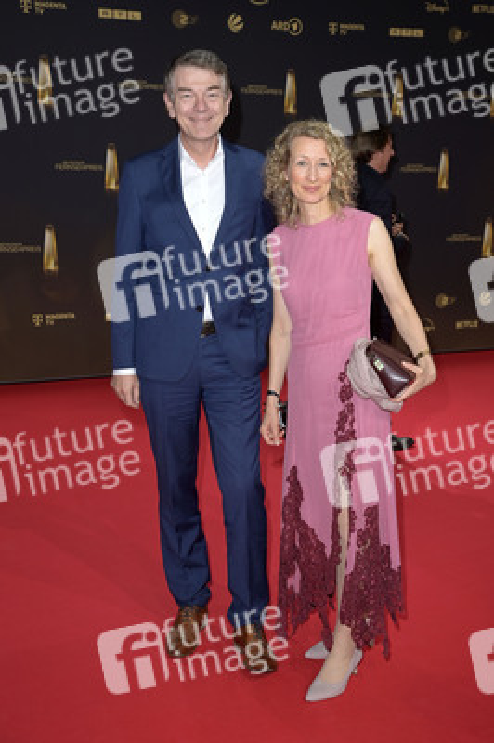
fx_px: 1031
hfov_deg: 26.9
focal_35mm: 50
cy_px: 372
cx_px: 247
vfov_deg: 39.6
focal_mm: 50
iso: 1250
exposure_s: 1/250
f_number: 5
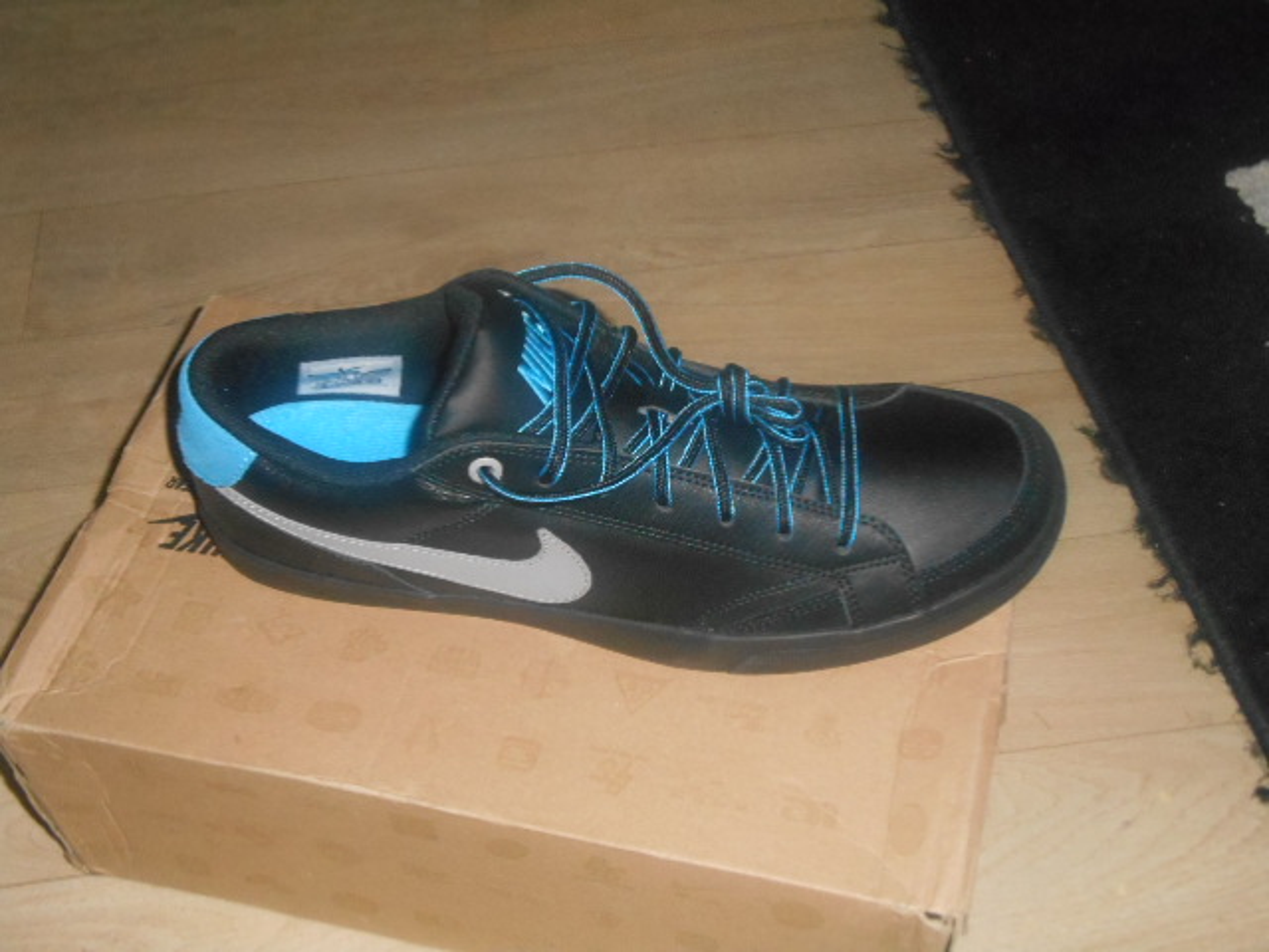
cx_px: 634
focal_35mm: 46
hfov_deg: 41.2
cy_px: 476
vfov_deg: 31.5
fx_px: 1686
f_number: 12.8
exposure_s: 1/30
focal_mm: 8.3
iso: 900
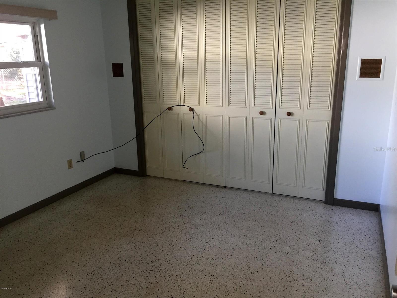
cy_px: 149
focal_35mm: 29
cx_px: 198
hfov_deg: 61.7
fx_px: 333
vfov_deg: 48.2
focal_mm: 4.15
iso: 125
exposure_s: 1/30
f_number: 2.2
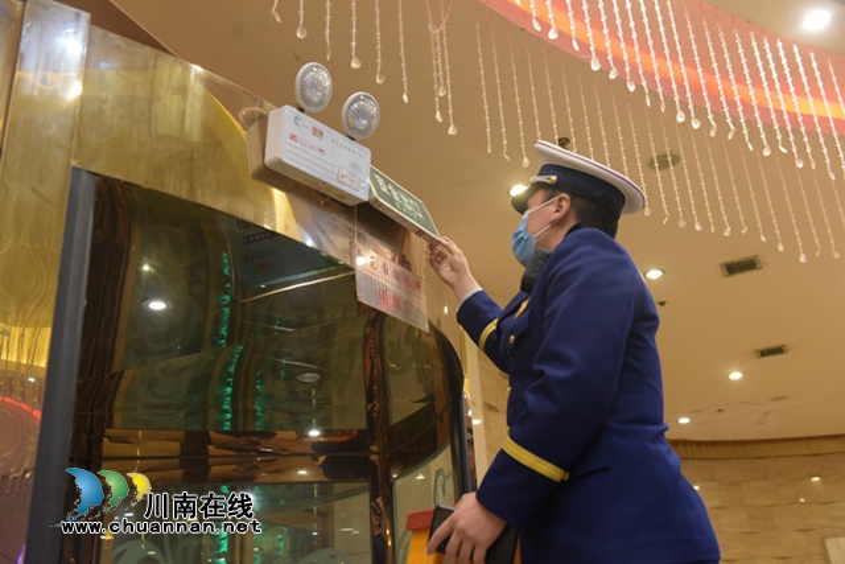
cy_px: 282
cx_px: 422
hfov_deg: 53.1
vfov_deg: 36.9
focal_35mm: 36
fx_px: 845
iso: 5000
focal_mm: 36
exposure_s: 1/80
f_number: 4.5
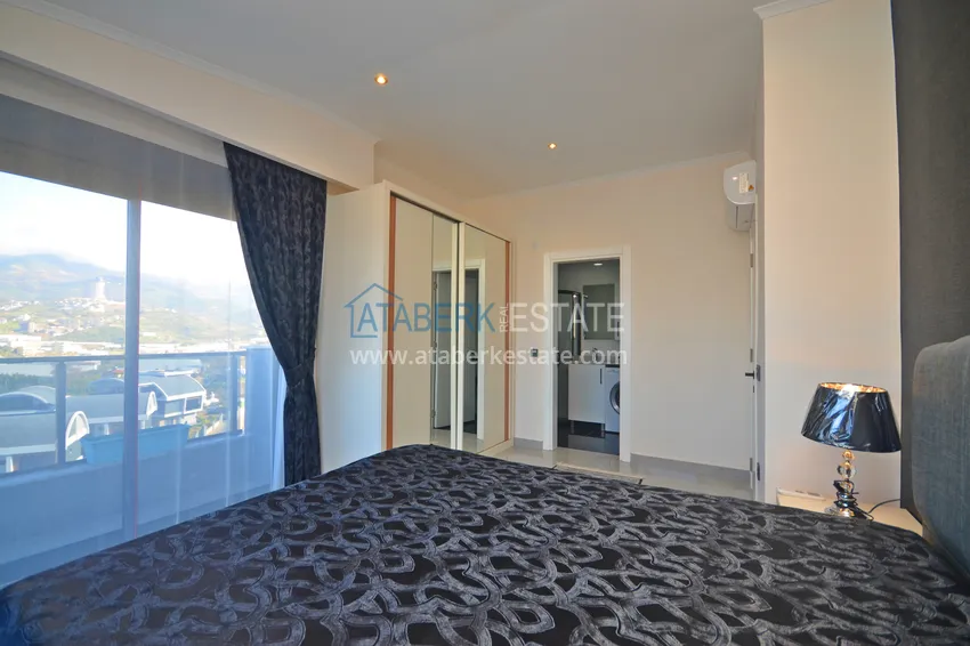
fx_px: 404
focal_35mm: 15
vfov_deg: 77.3
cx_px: 485
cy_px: 323
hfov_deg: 100.4
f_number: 5
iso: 200
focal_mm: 10
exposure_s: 1/100
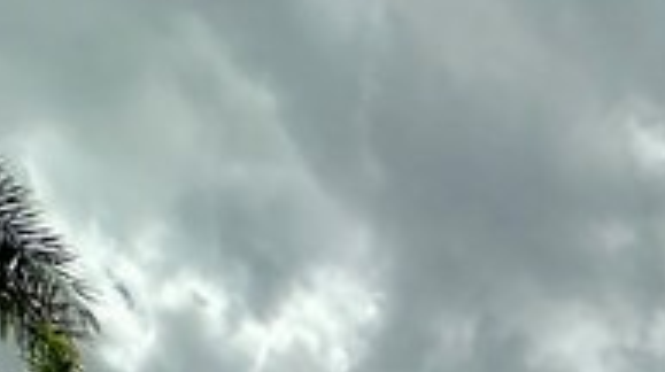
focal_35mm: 81
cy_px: 1092
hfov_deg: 21.6
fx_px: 1427
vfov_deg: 10.7
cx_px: 1020
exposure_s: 1/5814
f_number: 2.2
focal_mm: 2.22
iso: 50
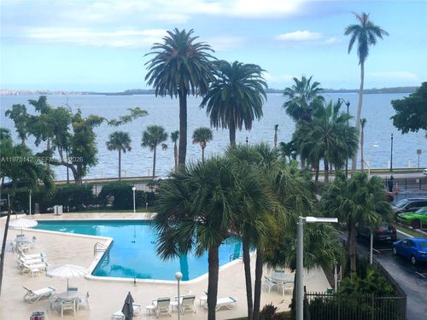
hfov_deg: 36.8
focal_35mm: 52
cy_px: 160
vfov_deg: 28.0
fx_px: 641
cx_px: 214
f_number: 2.4
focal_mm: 6
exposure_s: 1/623
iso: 16
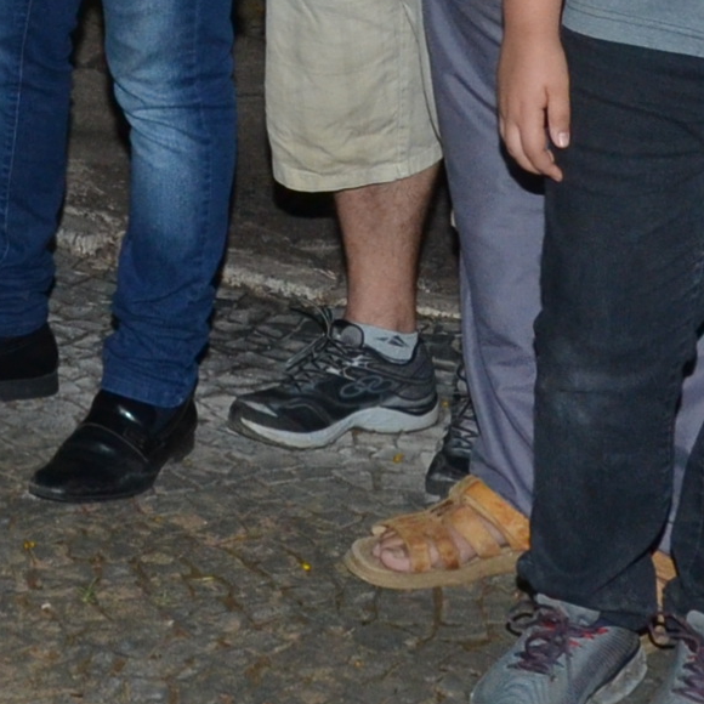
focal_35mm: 146
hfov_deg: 12.0
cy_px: -288
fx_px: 3359
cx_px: 248
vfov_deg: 11.6
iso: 800
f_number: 7.1
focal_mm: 18
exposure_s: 1/60
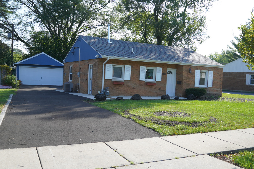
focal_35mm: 36
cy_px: 84
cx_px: 127
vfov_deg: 36.9
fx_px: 254
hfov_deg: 53.1
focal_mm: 24
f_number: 4.5
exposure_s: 1/320
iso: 100
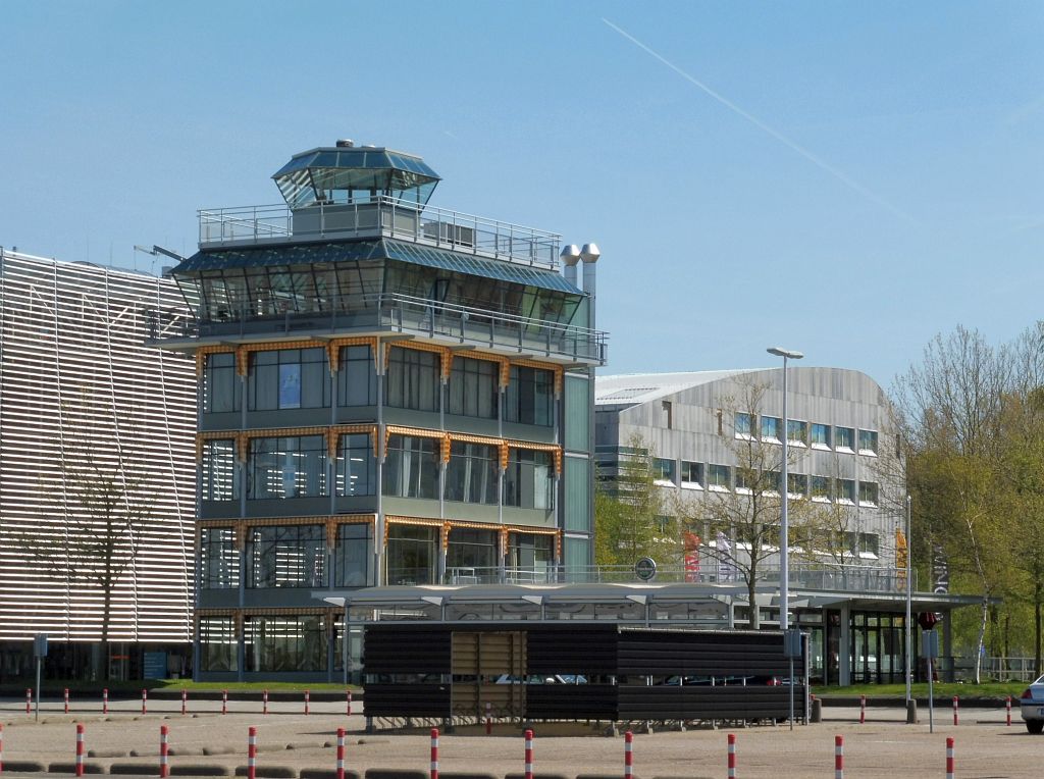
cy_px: 390
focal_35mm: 115
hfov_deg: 17.1
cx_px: 522
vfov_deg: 12.8
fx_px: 3462
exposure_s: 1/320
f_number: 7.1
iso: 100
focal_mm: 20.6
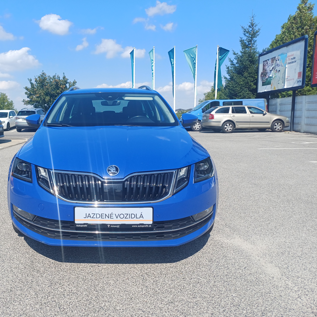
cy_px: 158
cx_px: 106
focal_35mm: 30
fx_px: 311
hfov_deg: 53.0
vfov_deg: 54.0
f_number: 1.8
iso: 50
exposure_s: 1/1095
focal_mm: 4.65
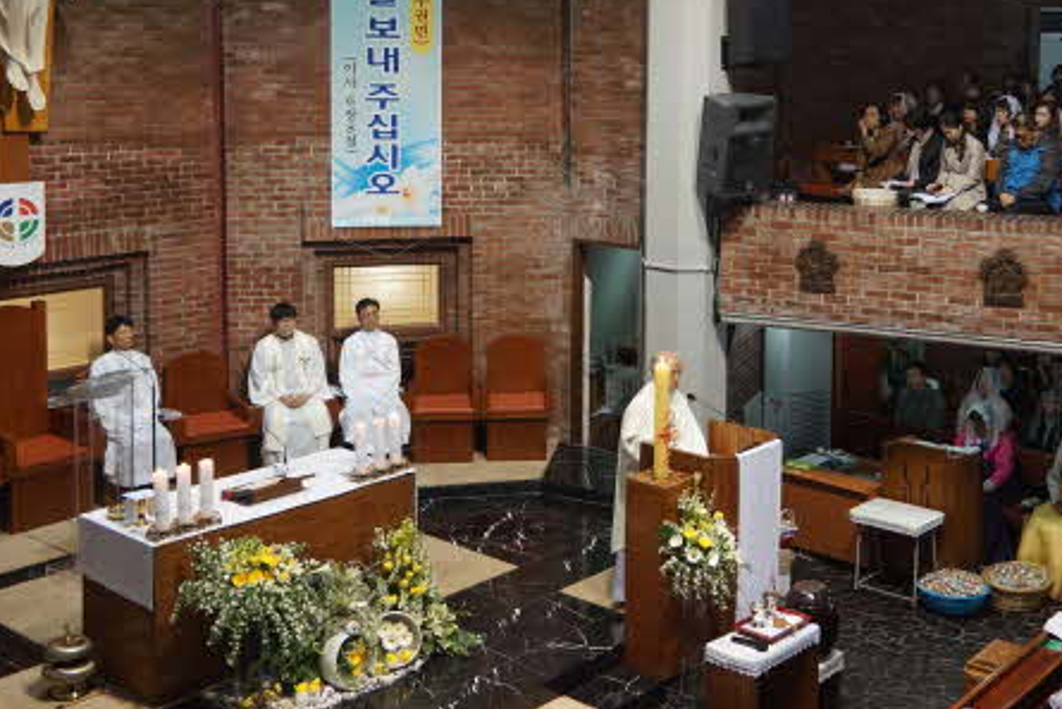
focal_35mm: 44
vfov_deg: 30.1
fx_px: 1298
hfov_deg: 44.1
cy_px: 181
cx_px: 673
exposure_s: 1/60
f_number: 4
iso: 1000
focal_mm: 19
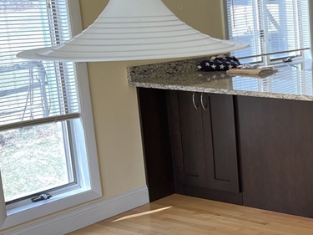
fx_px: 642
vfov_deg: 20.7
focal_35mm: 71
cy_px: 123
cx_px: 401
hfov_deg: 24.2
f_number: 1.5
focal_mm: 5.7
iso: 40
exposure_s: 1/139
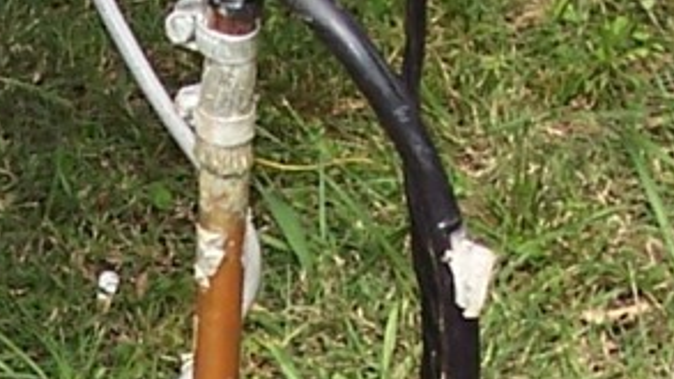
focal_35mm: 290
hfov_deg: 7.4
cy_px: 617
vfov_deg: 4.2
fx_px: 5184
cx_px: -204
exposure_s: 1/250
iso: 100
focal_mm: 8
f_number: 3.4
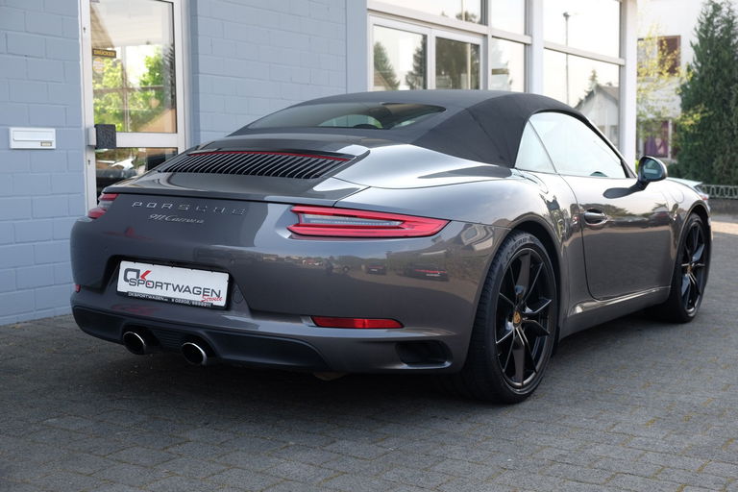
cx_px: 369
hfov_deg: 41.9
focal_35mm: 47
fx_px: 963
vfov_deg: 28.6
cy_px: 246
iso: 200
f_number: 5
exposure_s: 1/150
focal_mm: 31.5
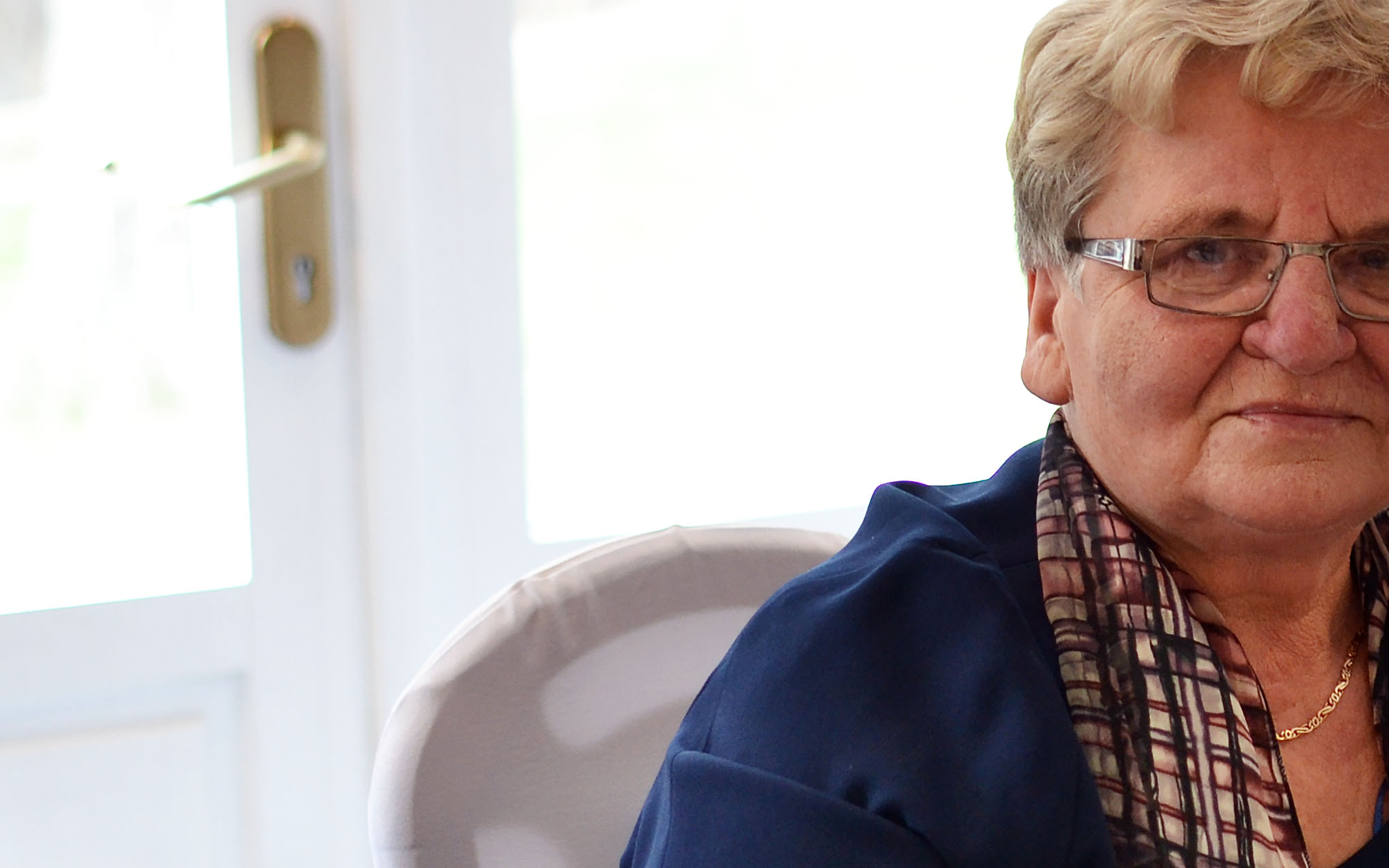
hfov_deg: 16.9
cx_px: 1153
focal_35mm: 122
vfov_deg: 10.7
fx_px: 4624
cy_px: 560
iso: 400
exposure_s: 1/60
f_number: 2.5
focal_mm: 35
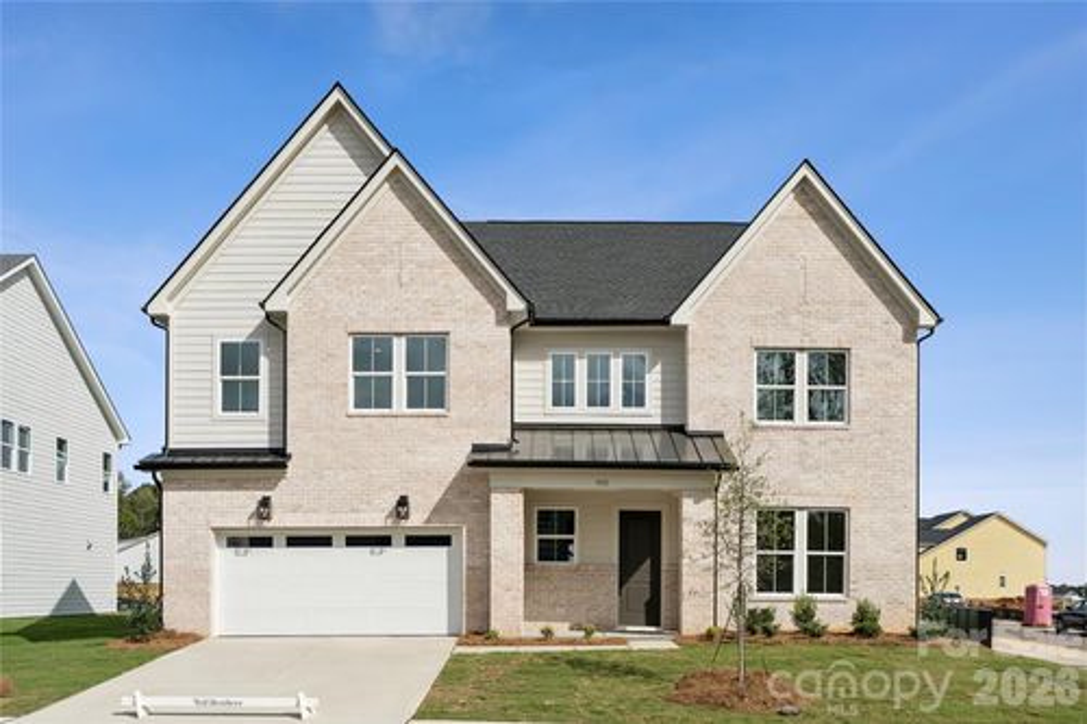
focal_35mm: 33
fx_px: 996
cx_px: 544
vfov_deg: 39.9
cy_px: 362
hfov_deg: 57.2
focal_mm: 33
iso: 100
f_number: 5
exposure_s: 1/1600
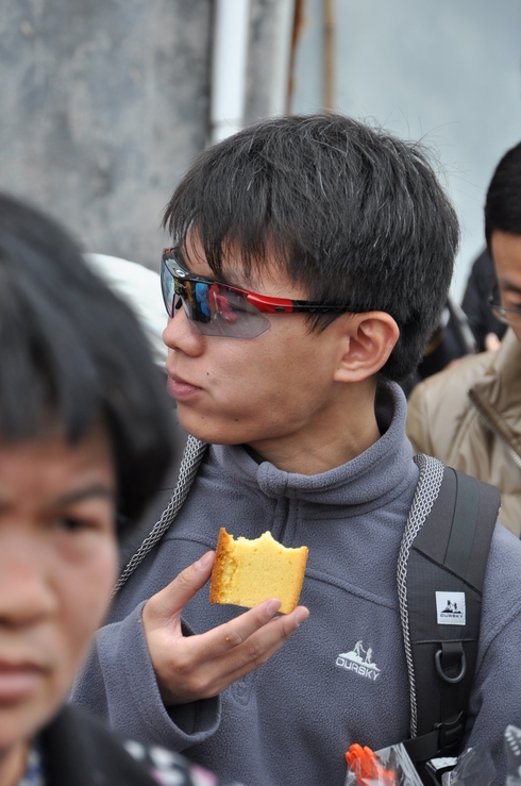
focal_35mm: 171
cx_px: 261
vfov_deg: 12.1
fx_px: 3716
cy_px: 370
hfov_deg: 8.0
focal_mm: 105
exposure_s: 1/200
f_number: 5.6
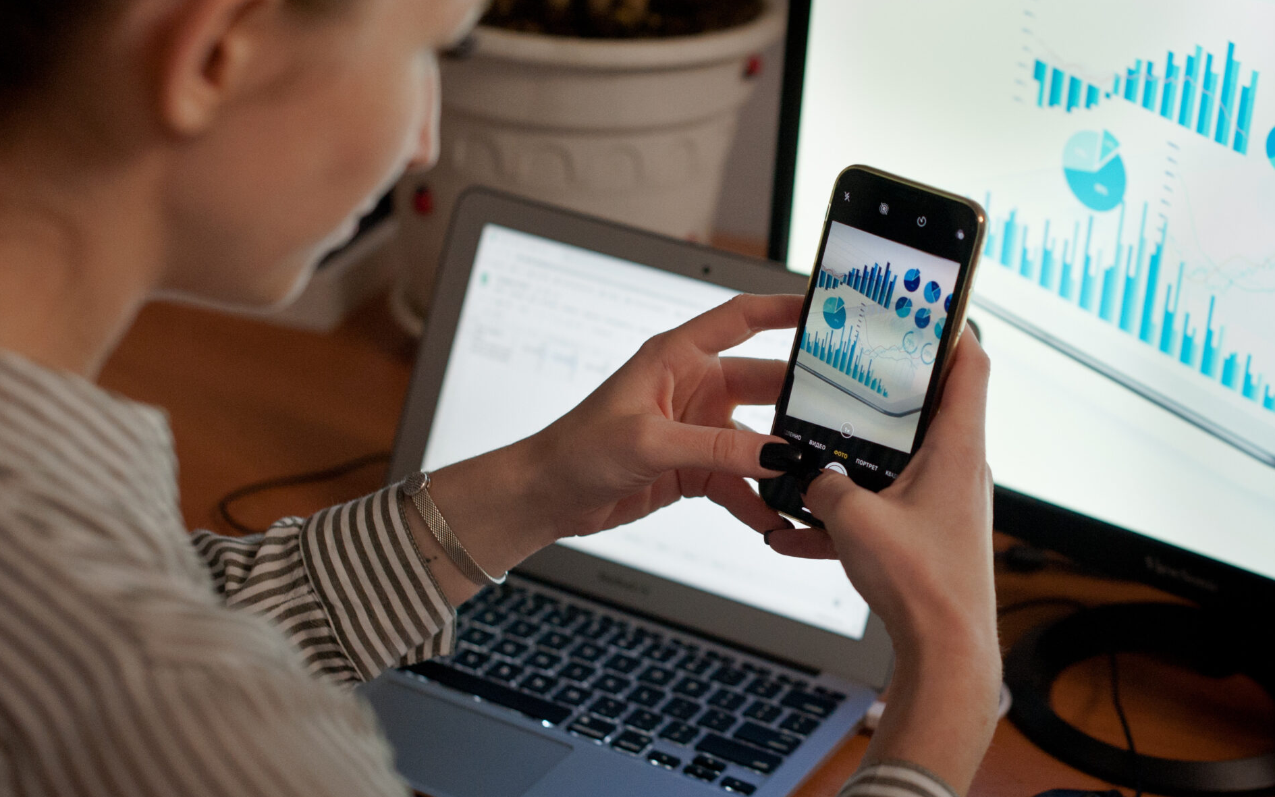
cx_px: 836
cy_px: 426
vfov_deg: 18.9
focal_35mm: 69
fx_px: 2398
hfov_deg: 29.6
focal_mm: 50
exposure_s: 1/320
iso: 2000
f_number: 2.8
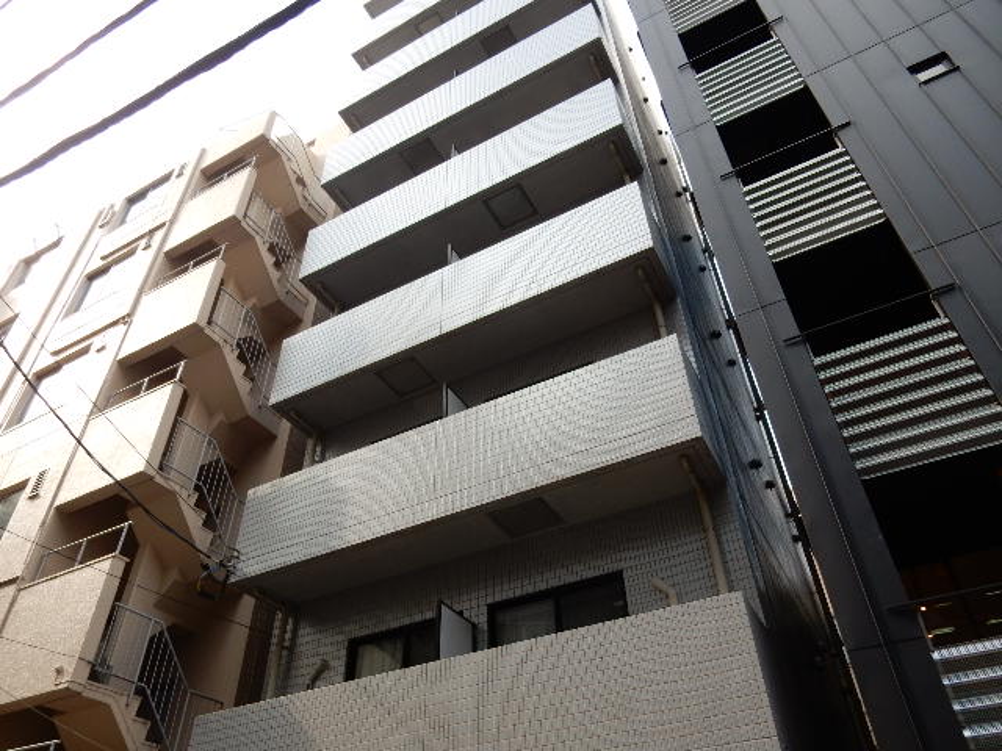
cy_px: 376
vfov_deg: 54.9
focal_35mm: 25
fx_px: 724
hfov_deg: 69.4
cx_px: 501
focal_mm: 4.5
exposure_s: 1/320
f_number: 3.7
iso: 125
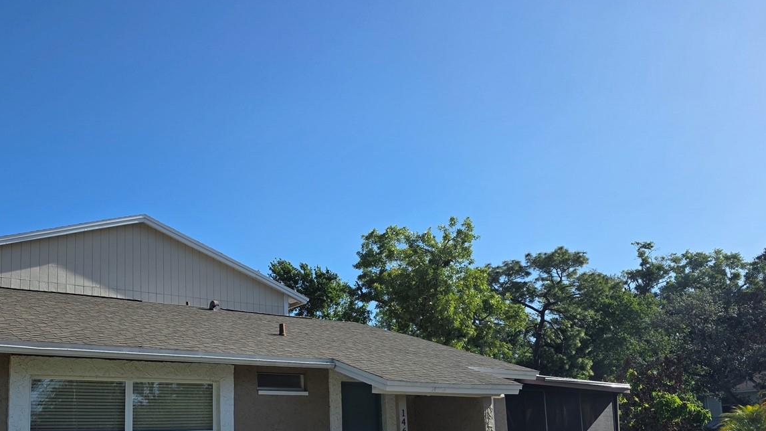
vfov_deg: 32.6
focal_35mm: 35
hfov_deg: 56.4
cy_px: 355
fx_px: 711
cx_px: 330
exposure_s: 1/5447
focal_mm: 6.3
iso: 80
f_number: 1.7
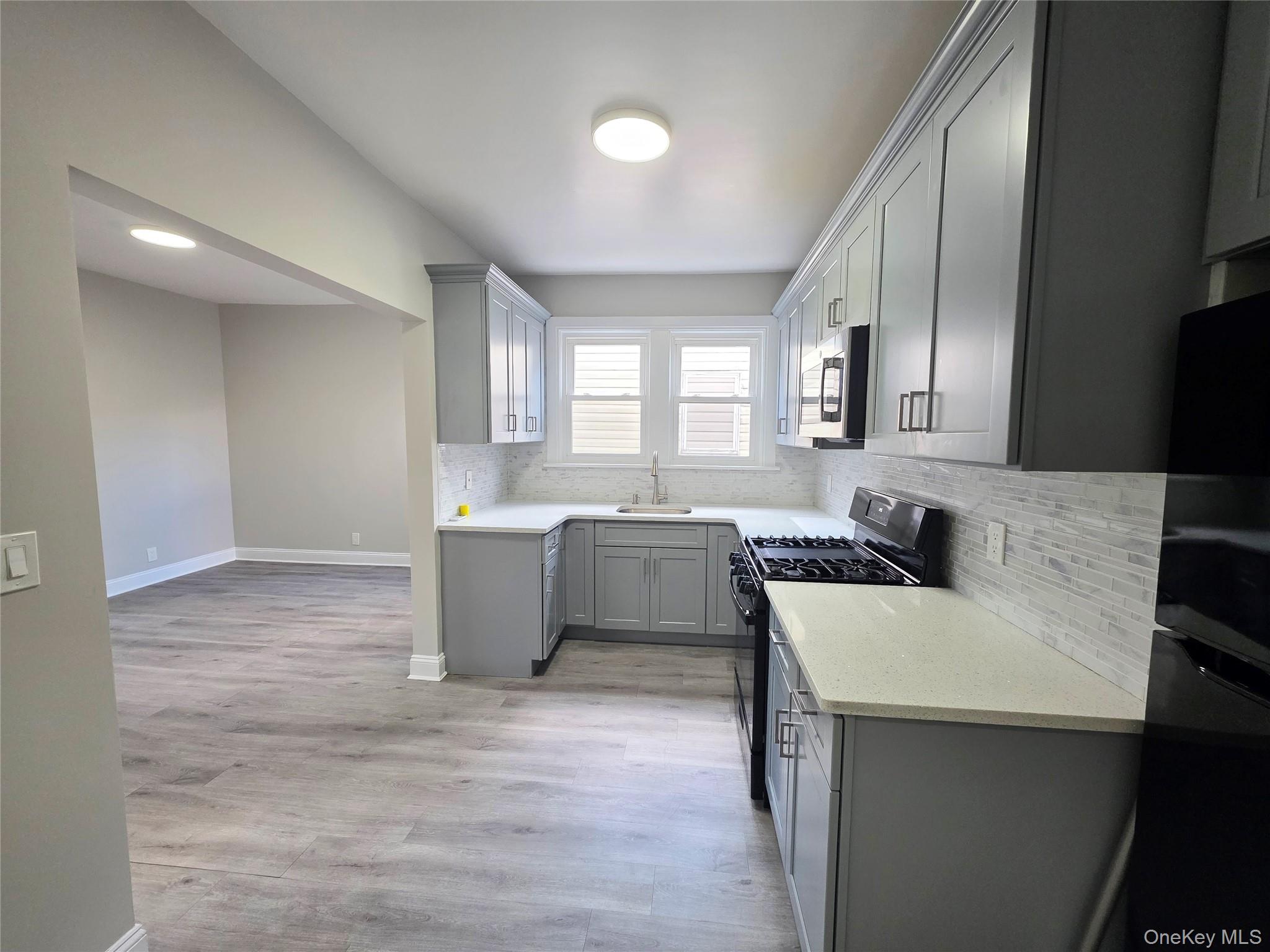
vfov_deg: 89.9
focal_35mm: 13
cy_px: 476
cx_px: 635
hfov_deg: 106.2
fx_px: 477
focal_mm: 2.2
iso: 200
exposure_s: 1/120
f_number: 1.9
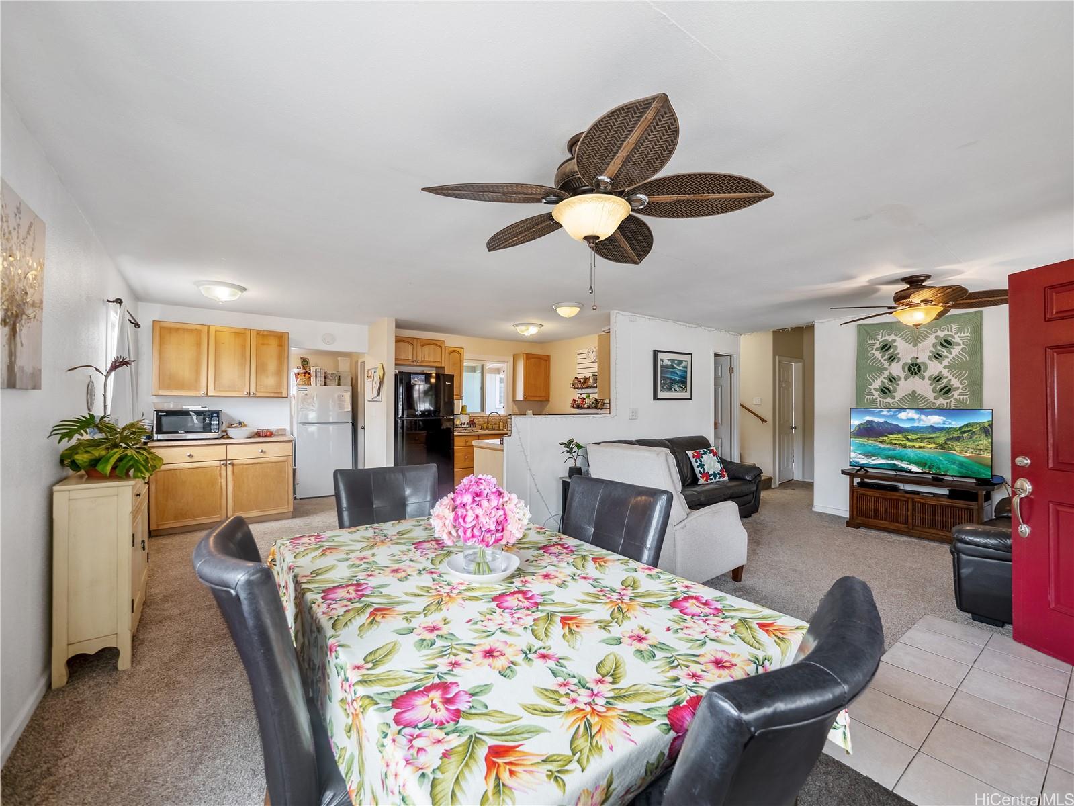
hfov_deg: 102.1
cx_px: 537
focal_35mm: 14
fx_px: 434
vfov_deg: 85.7
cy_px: 403
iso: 200
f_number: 4
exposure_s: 1/200
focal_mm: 7
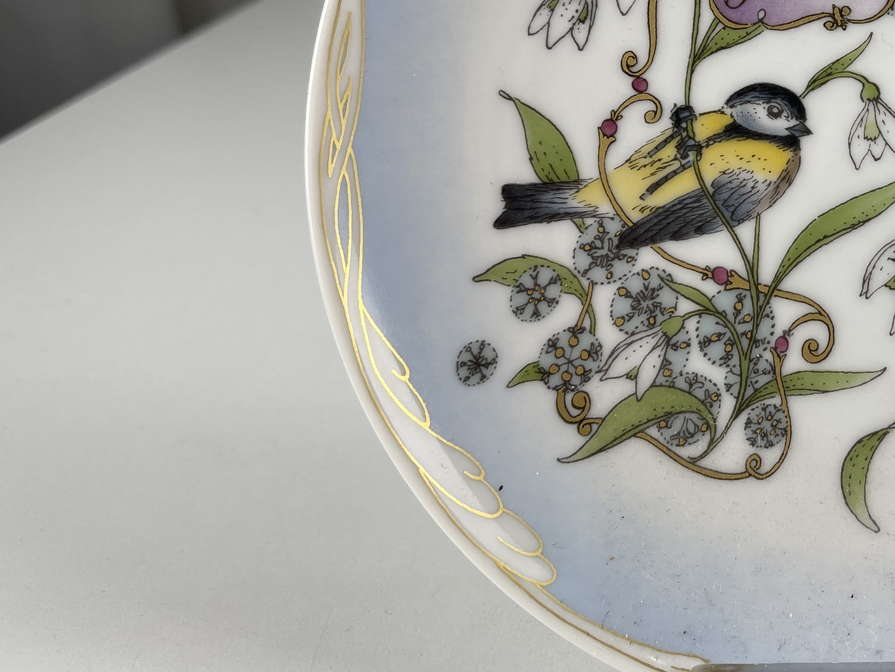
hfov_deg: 36.1
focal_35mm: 49
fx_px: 1267
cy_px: 163
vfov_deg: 29.2
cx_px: 838
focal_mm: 5.1
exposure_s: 1/226
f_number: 1.6
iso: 32
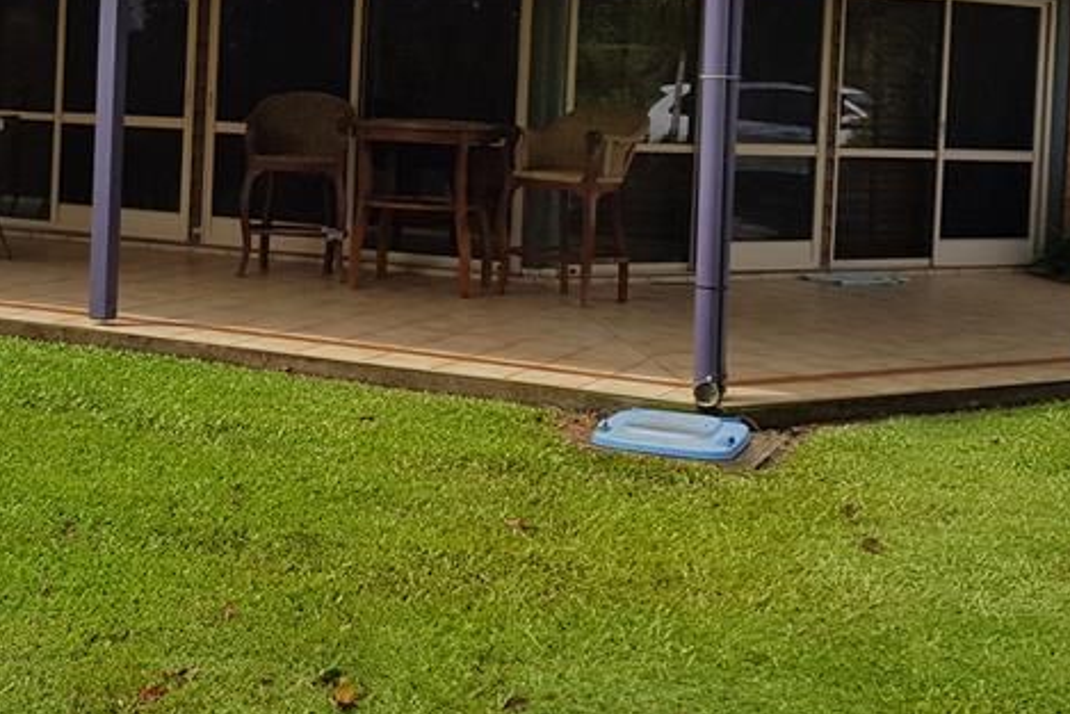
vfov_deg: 22.6
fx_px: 1754
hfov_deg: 33.3
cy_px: 116
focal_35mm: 59
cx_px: 285
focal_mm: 4.2
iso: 40
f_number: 1.7
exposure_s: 1/2928
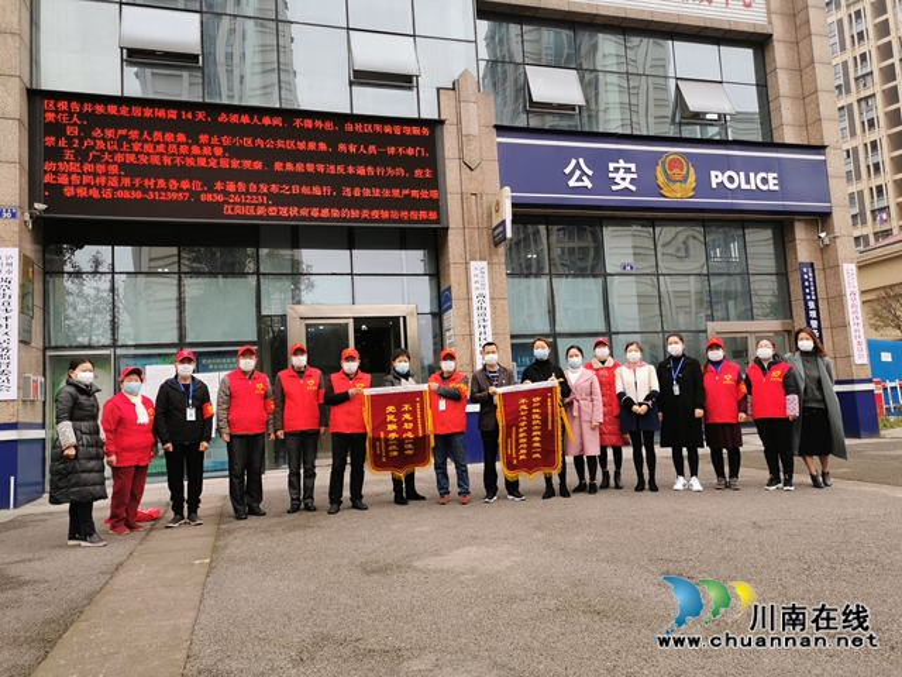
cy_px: 338
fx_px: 704
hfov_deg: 65.3
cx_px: 451
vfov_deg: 51.4
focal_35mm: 27
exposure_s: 1/125
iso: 50
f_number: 1.8
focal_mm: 5.58
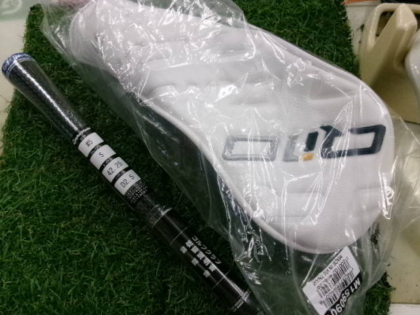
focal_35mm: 28
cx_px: 210
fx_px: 340
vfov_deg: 49.7
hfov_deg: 63.4
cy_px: 158
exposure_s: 1/125
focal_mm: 5.1
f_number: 3.9
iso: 727
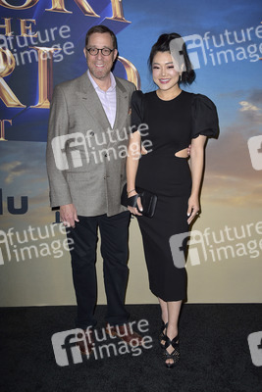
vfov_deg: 44.5
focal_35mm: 44
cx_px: 131
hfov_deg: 30.5
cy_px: 196
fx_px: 480
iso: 320
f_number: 6.3
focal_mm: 44
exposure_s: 1/250
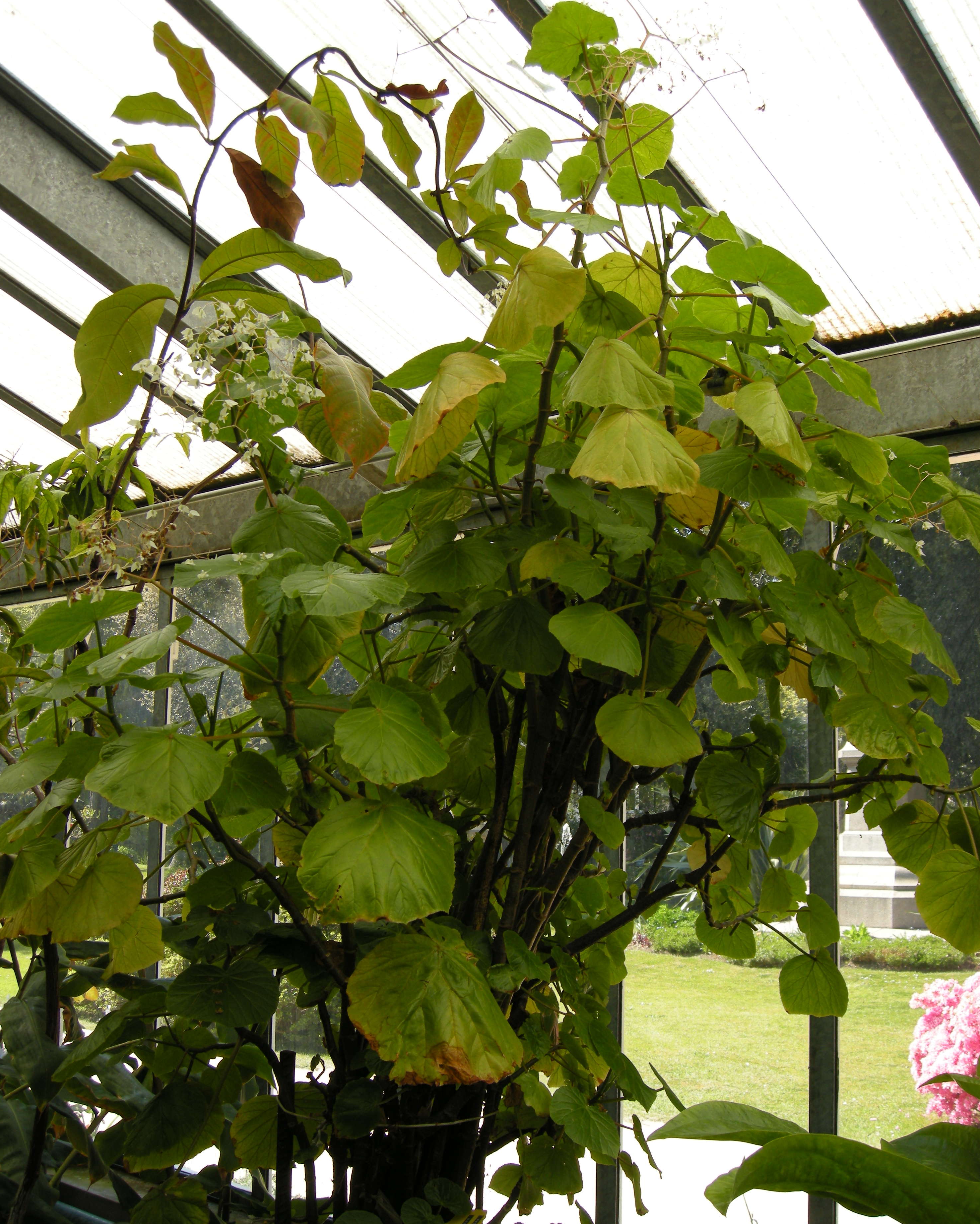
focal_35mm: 37
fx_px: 1341
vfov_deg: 49.1
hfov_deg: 40.1
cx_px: 485
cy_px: 647
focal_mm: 7.5
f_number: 3.8
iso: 64
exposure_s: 1/144
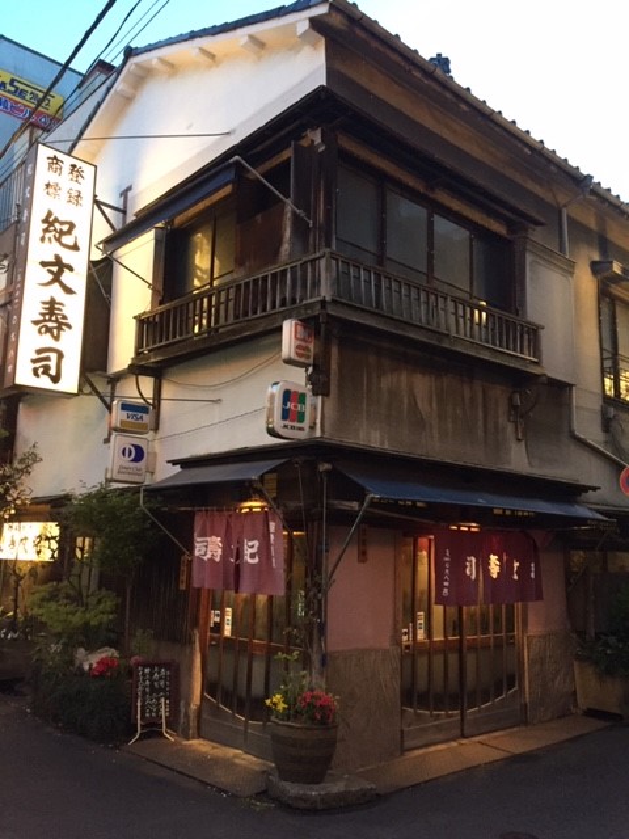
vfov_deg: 61.7
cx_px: 314
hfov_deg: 48.2
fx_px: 703
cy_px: 420
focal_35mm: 29
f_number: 2.2
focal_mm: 4.15
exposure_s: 1/30
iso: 200
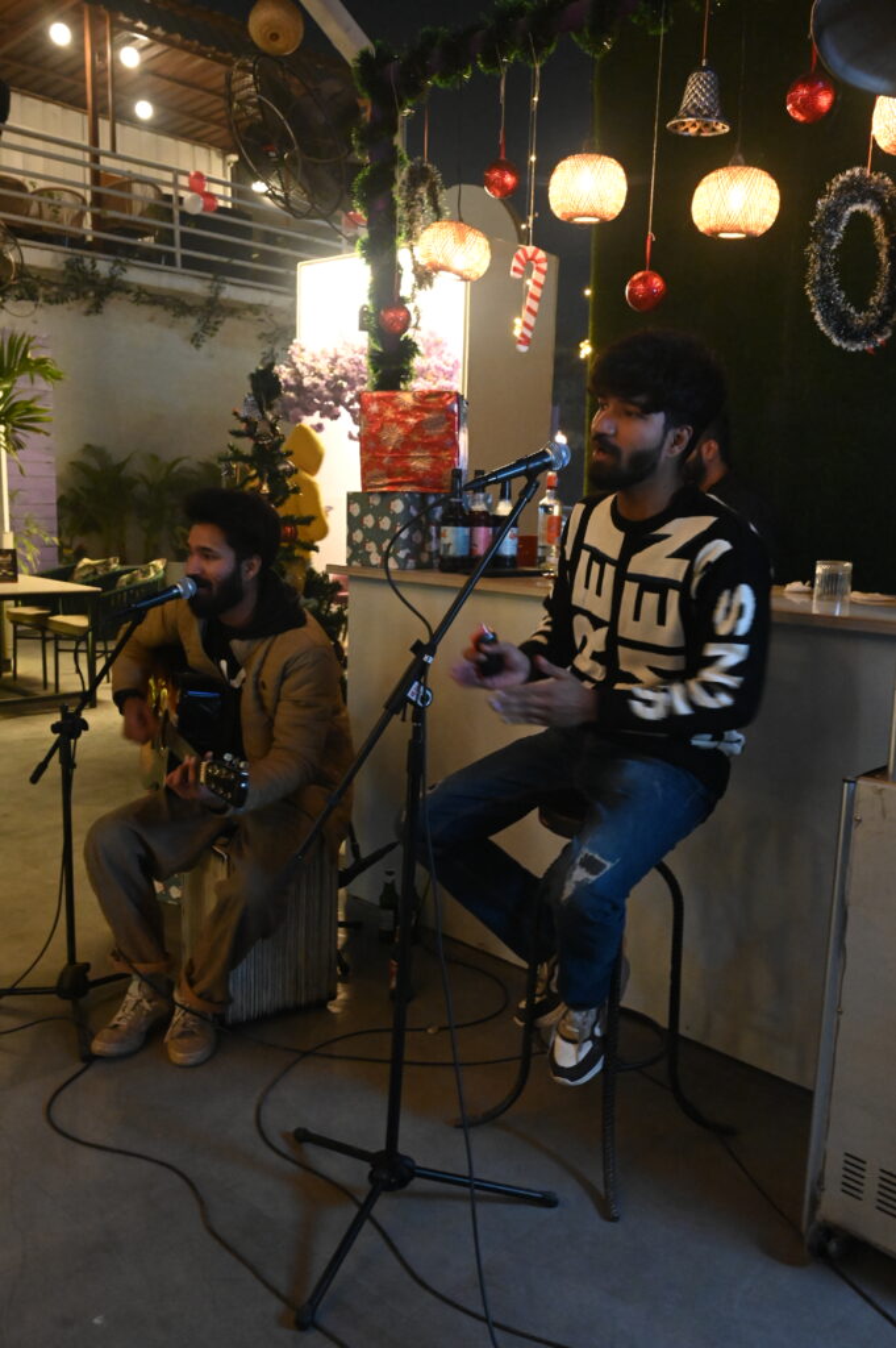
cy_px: 674
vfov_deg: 62.0
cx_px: 448
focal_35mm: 30
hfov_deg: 43.5
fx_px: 1122
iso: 11400
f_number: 7.1
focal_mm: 30
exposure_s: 1/30
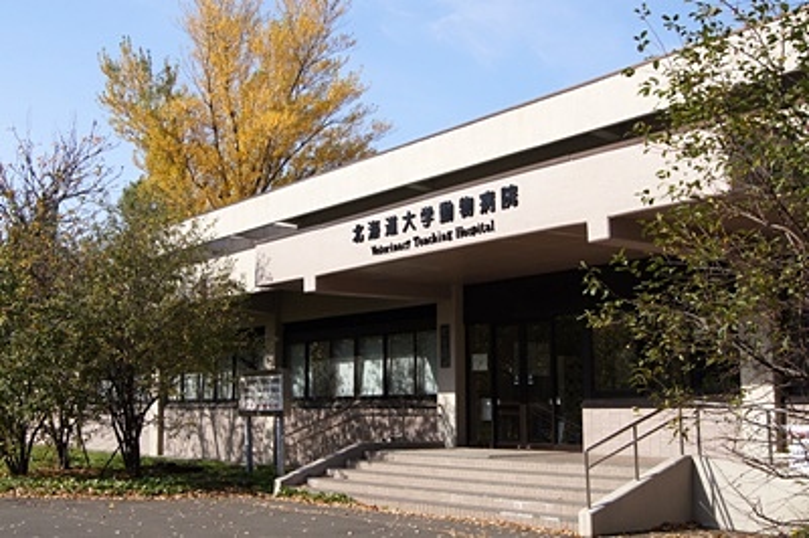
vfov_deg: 31.8
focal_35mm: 42
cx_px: 404
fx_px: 943
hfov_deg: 46.4
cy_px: 269
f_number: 11
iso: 100
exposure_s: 1/125
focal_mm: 28
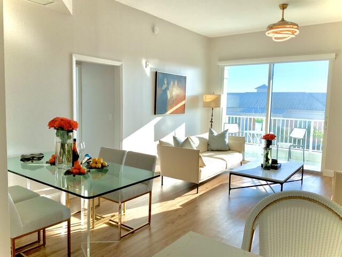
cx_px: 171
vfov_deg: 48.2
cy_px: 128
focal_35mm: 29
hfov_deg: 61.7
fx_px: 287
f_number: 1.8
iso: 16
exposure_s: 1/461
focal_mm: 3
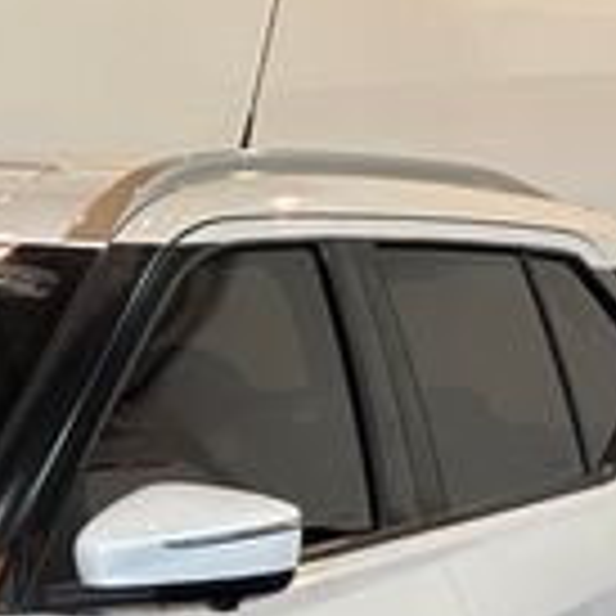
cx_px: -297
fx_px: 5476
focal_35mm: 272
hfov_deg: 6.4
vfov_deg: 6.4
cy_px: 746
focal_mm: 5.96
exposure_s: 1/207
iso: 32
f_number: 1.6
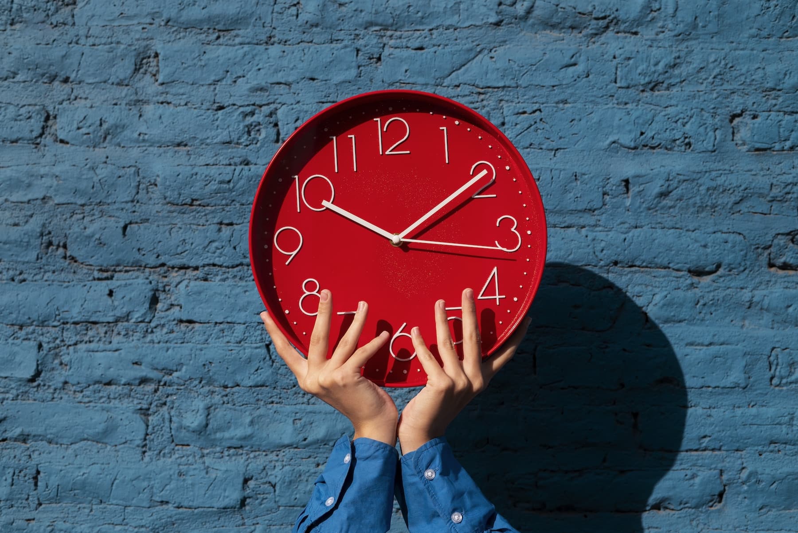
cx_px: 399
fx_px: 1109
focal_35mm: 50
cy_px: 266
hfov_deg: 39.6
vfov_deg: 27.0
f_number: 7.1
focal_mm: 50
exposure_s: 1/1000
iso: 200
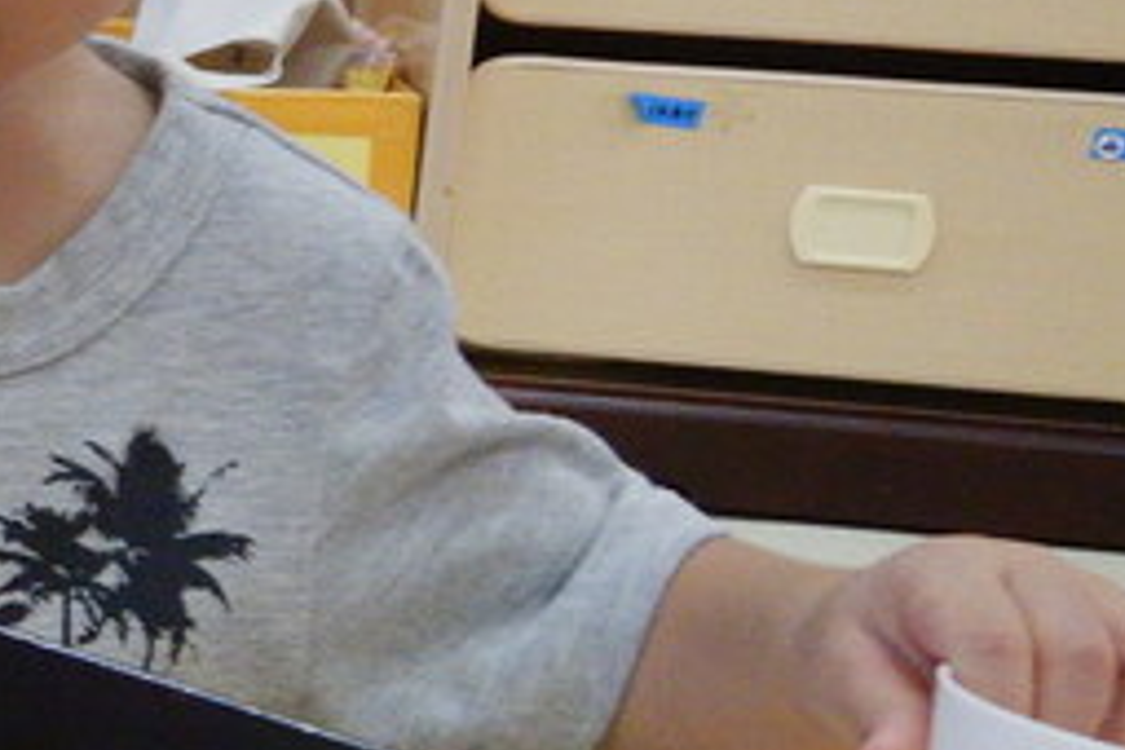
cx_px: -785
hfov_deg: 17.6
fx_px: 3062
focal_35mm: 98
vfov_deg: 14.0
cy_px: 322
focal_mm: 4.3
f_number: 2.8
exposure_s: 1/30
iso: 125
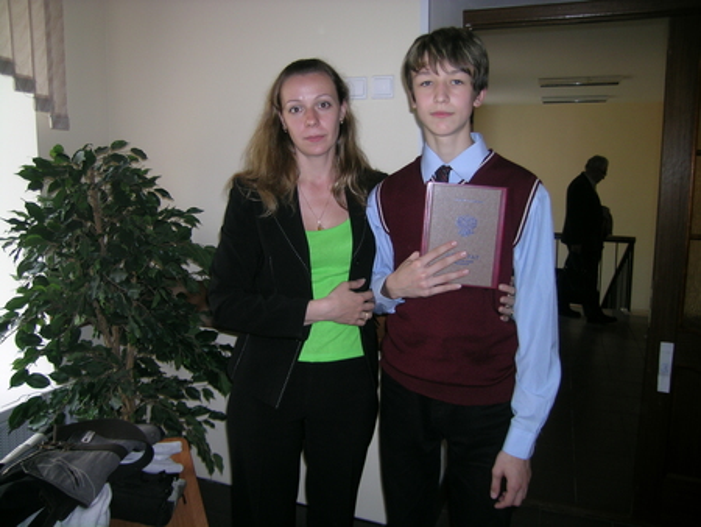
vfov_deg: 49.8
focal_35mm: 28
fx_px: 567
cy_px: 264
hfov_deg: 63.4
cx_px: 350
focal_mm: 5.8
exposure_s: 1/60.1
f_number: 2.8
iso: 50
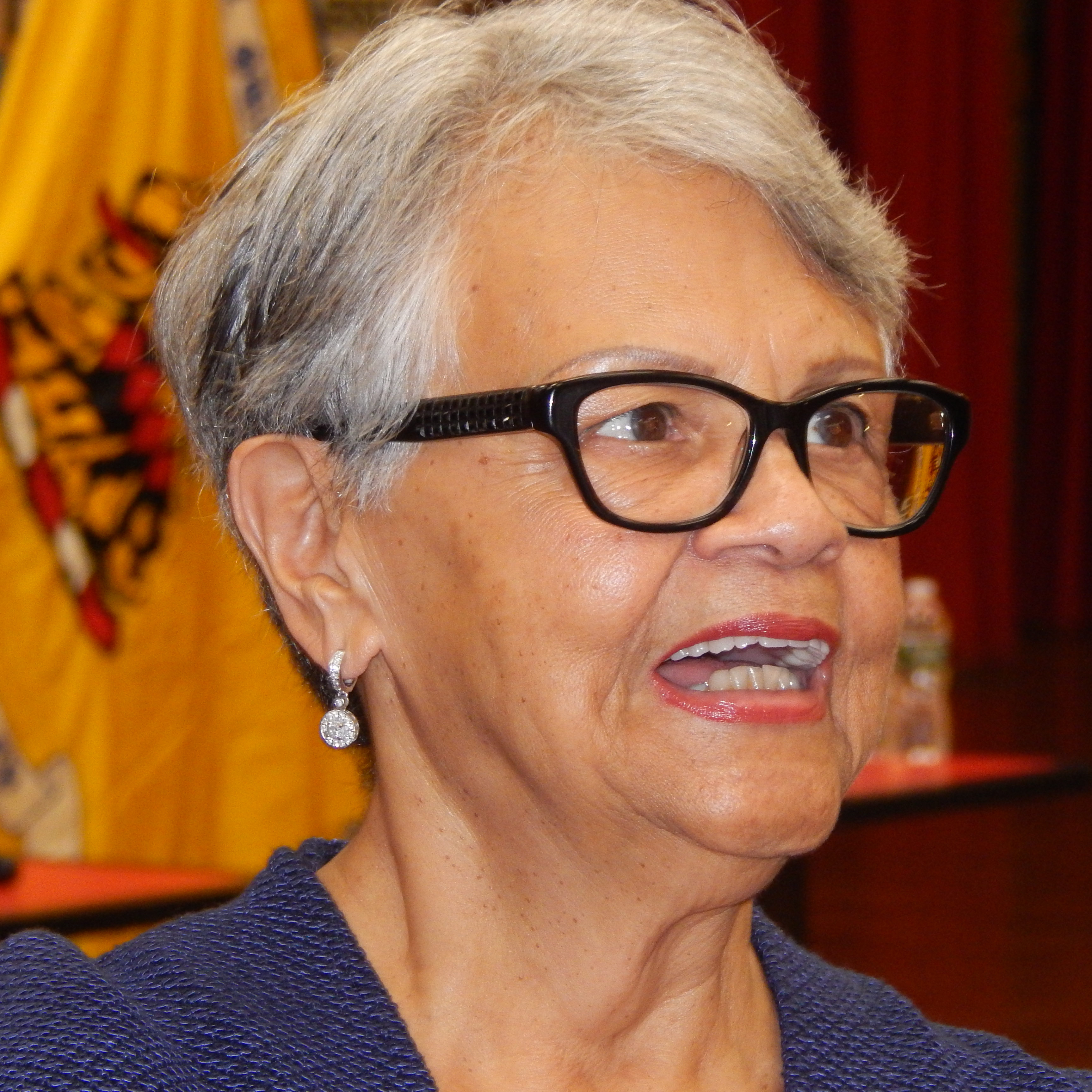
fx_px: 9851
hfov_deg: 6.3
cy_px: 546
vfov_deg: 6.3
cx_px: 655
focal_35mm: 276
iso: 560
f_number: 5.6
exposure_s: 1/30
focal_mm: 41.7
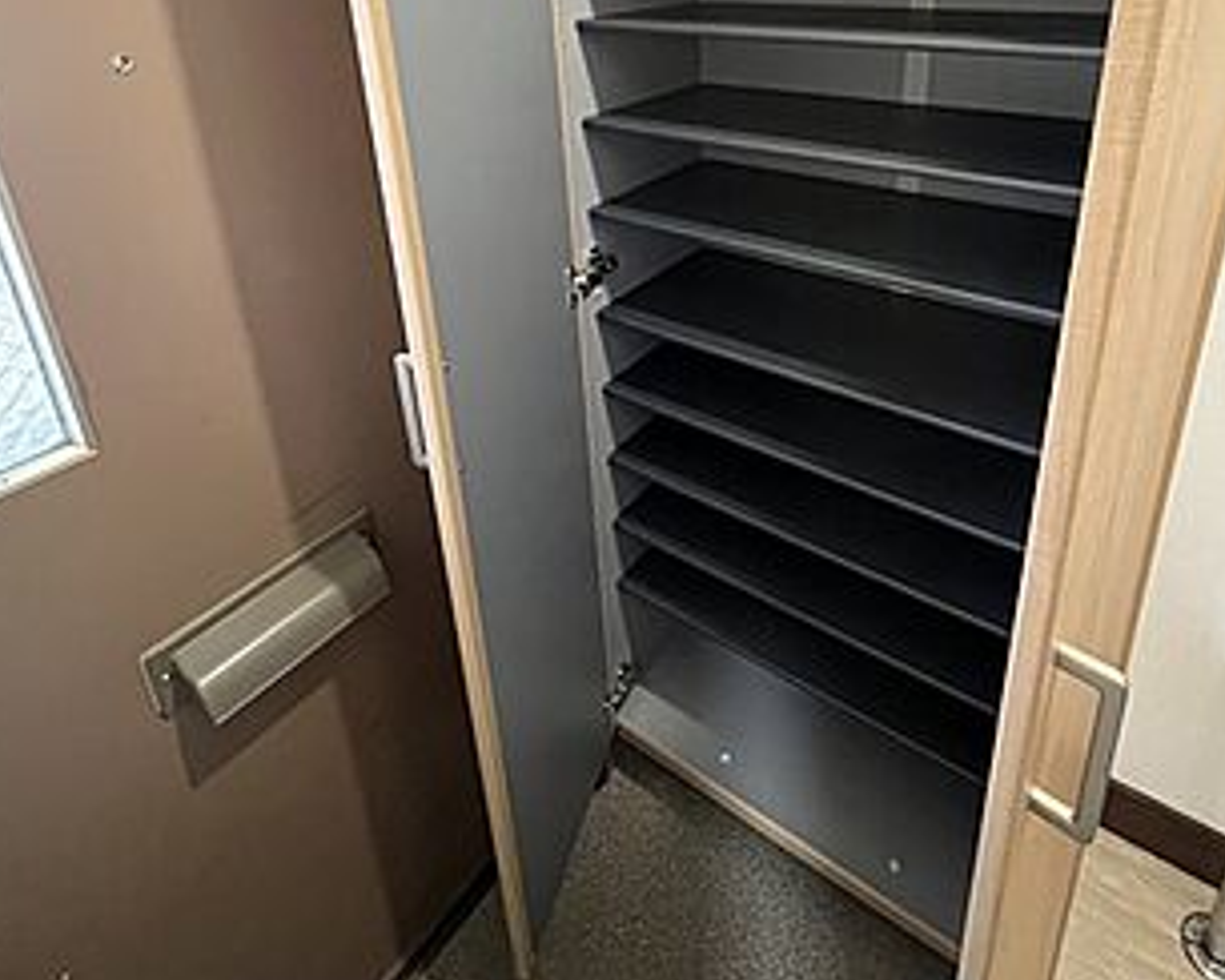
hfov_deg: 79.9
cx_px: 699
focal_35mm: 20
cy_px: 213
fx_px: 725
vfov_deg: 63.0
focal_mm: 1.57
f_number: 1.8
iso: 1000
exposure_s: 1/33
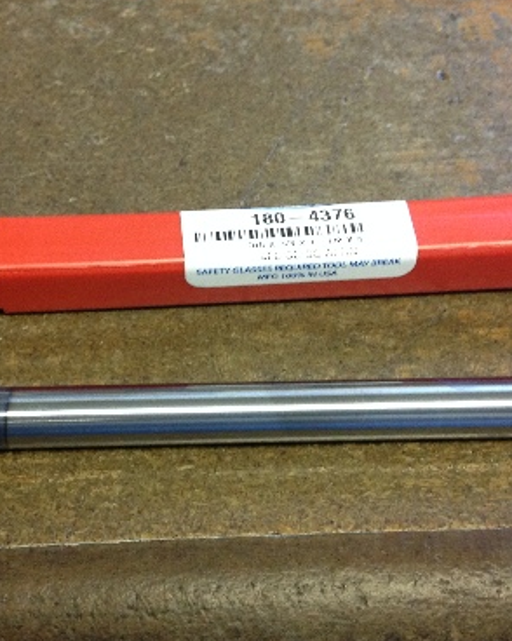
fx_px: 1062
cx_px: 207
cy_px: 347
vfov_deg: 33.6
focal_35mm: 56
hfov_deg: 27.1
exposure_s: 1/20
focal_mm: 4.12
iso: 250
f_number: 2.4
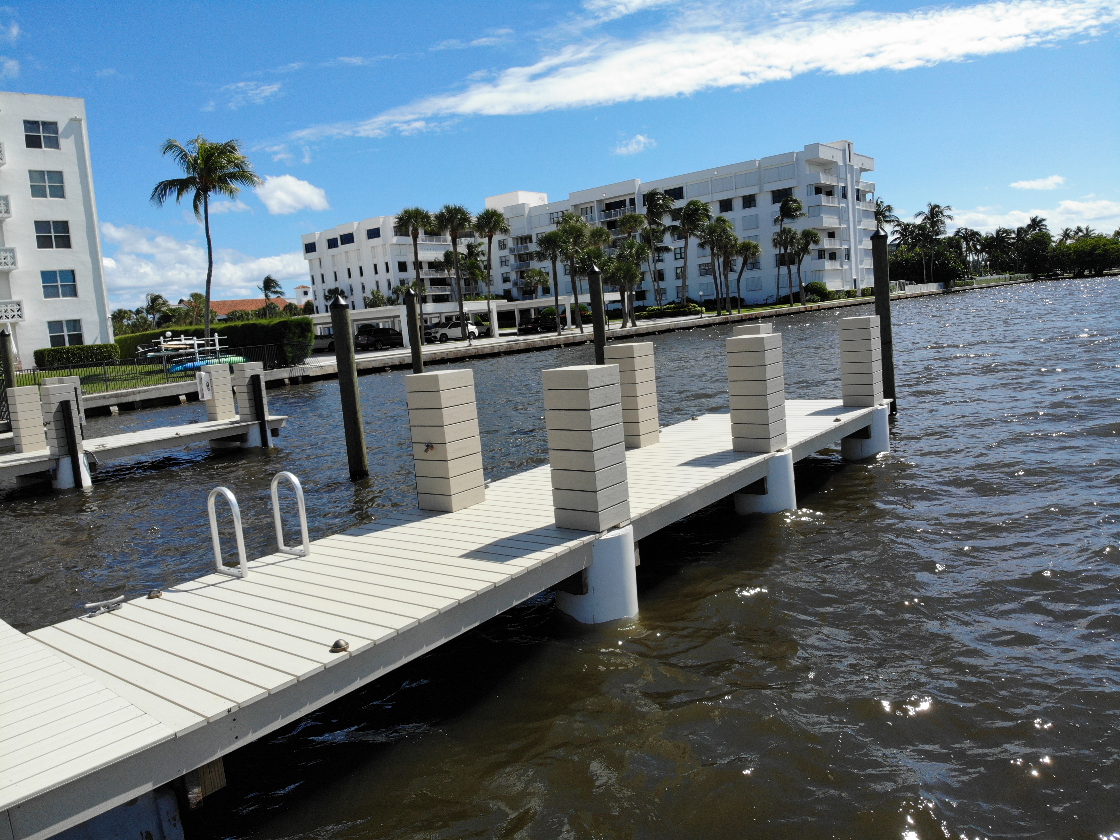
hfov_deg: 71.6
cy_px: 420
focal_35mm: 24
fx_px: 776
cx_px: 560
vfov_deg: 56.8
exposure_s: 1/1335
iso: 100
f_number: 2.8
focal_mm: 4.5
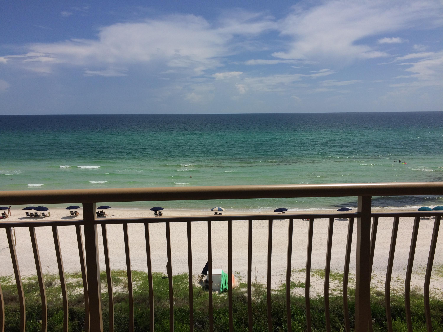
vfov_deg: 48.2
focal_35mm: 29
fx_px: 371
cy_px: 166
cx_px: 222
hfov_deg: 61.7
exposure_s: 1/5882
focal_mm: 4.15
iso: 32
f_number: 2.2
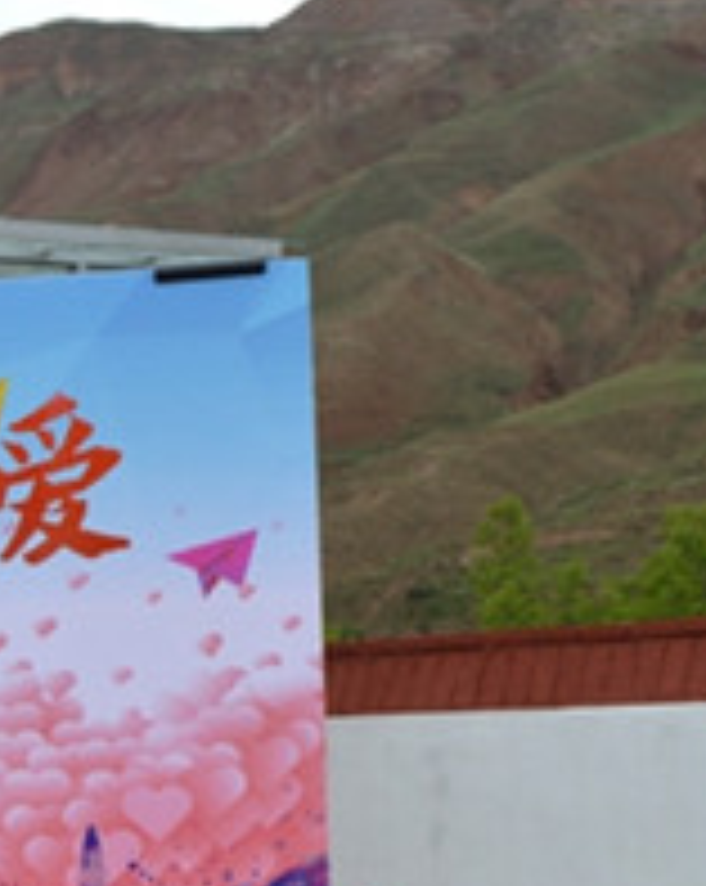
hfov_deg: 15.1
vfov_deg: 20.4
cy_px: 731
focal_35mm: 93
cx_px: -405
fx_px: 2435
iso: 100
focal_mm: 26
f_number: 7.1
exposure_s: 1/200
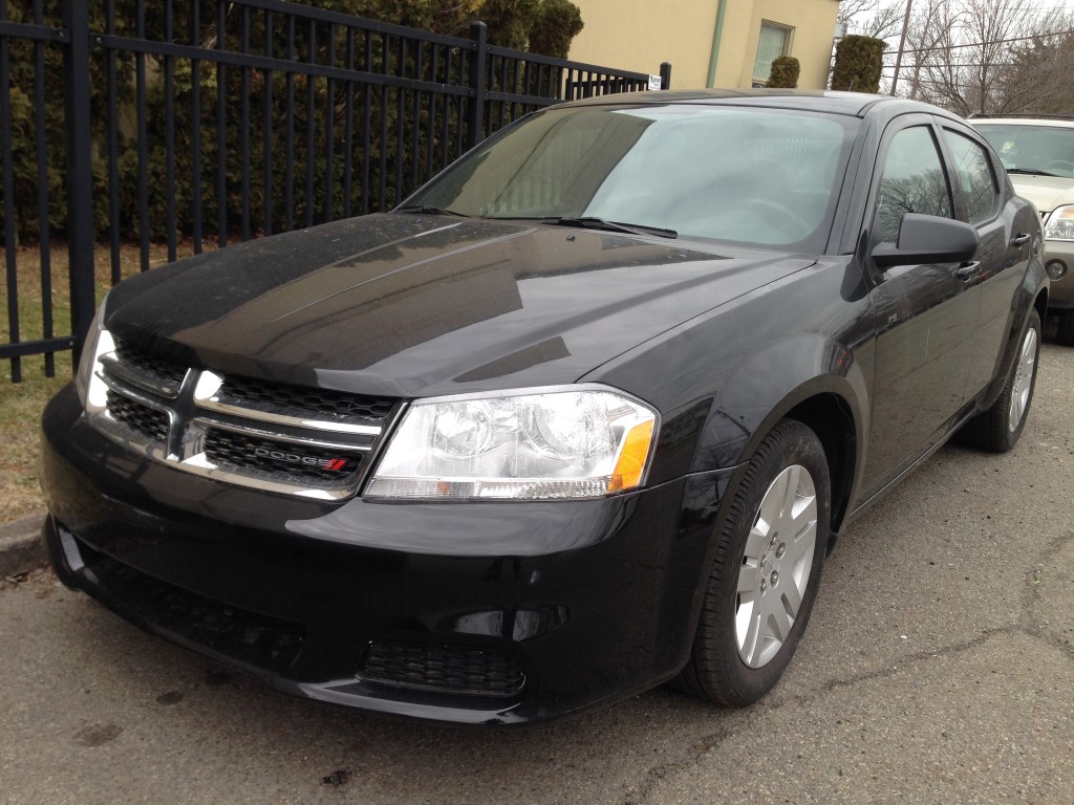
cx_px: 537
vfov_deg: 42.9
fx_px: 1024
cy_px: 402
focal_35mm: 33
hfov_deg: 55.4
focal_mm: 4.12
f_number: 2.4
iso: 50
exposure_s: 1/531
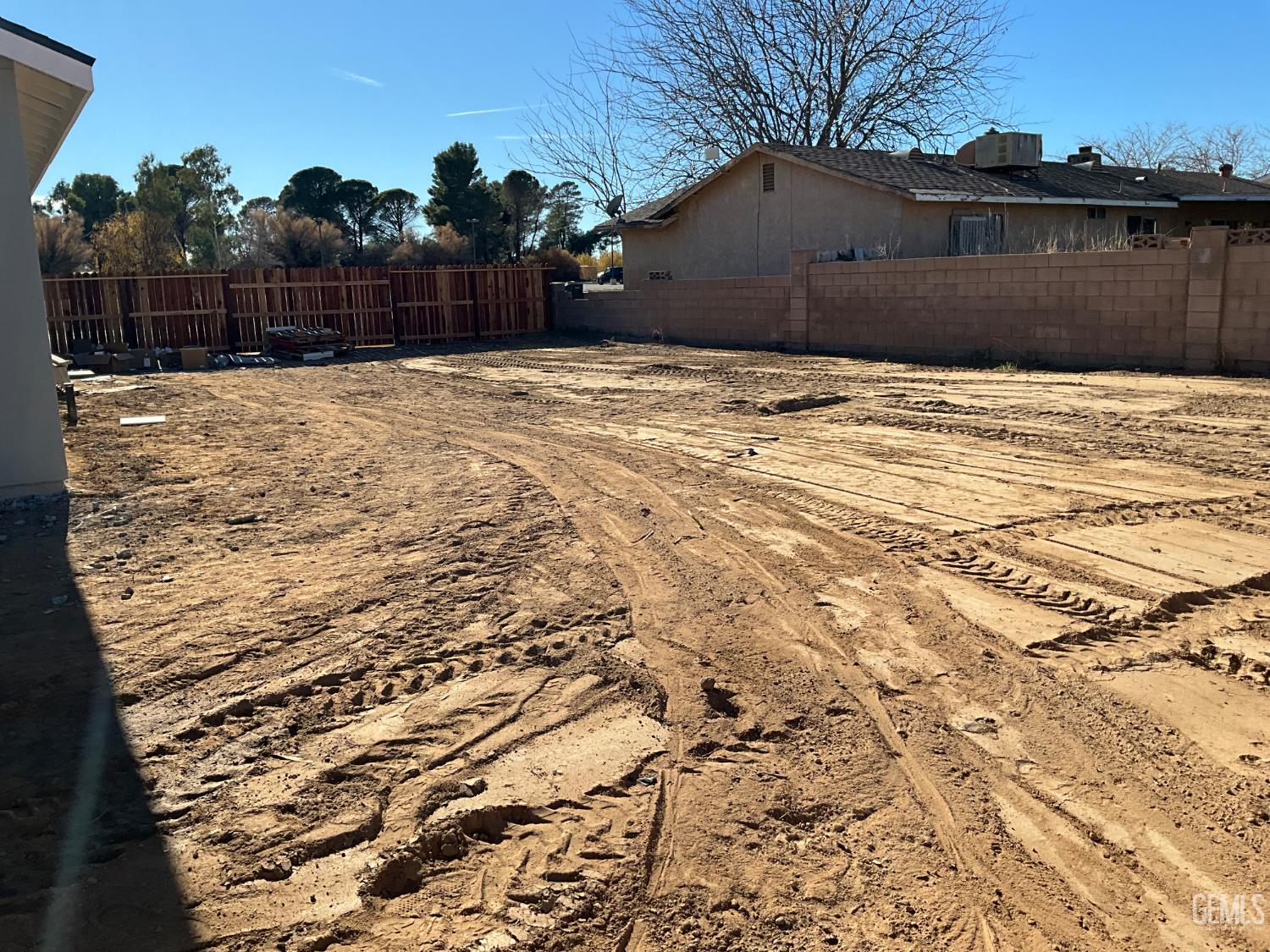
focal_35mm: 29
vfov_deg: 48.2
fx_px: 1064
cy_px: 476
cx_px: 635
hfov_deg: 61.7
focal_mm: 3
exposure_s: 1/1848
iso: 25
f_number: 1.8
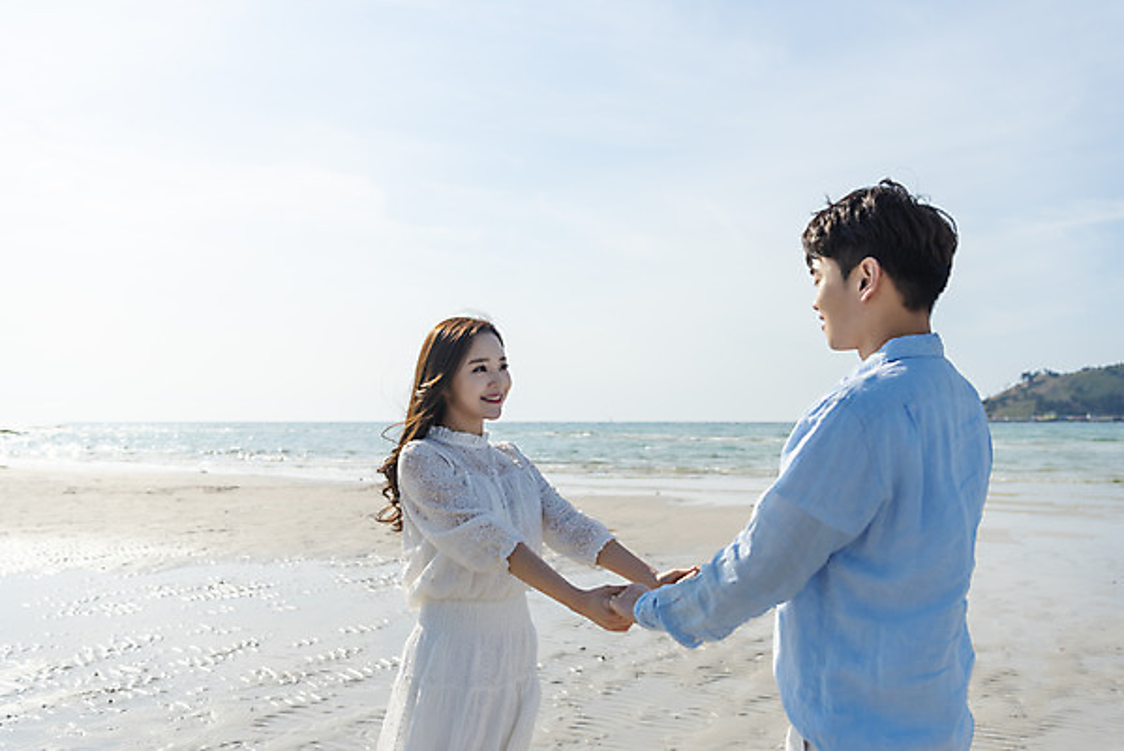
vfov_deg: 41.2
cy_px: 376
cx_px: 562
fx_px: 1000
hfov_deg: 58.7
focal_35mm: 32
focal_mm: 32
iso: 100
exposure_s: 1/2500
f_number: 4
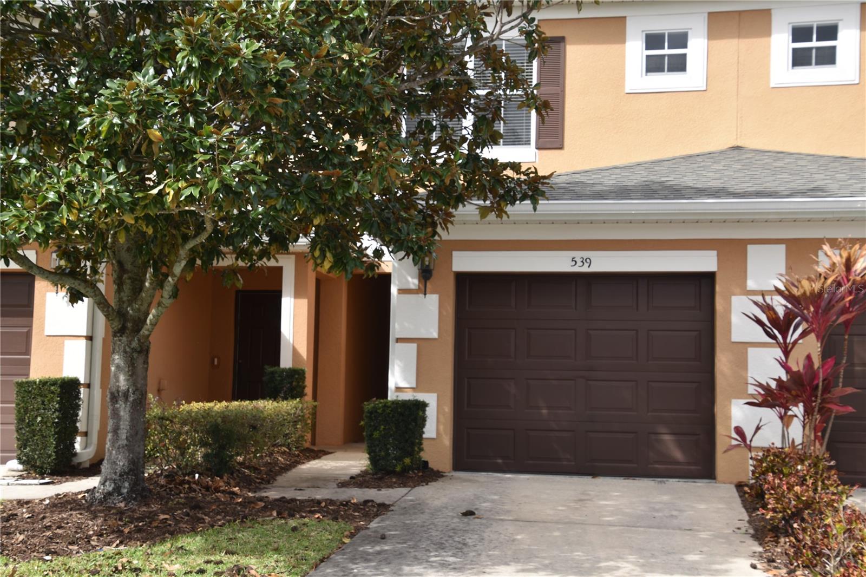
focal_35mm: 52
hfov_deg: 37.9
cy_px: 288
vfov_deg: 25.7
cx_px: 433
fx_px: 1263
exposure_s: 1/200
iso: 100
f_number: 7.1
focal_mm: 35
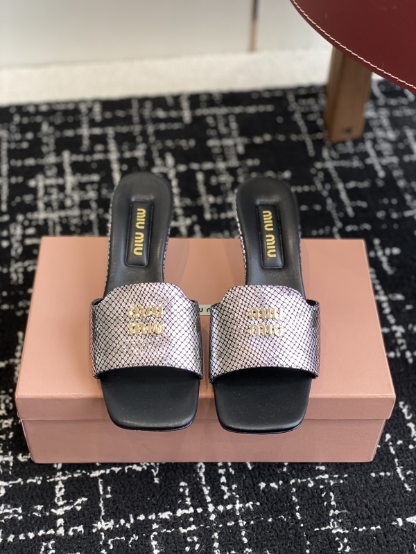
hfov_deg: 28.0
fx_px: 833
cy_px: 277
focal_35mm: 52
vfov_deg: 36.8
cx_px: 208
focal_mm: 6
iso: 32
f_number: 2
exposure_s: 1/122
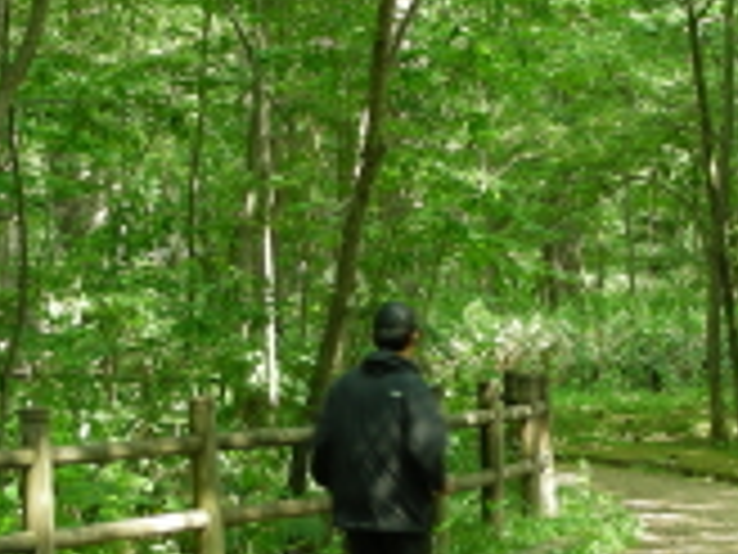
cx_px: 472
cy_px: 374
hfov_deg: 14.7
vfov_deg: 11.1
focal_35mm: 134
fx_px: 2857
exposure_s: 1/34.4
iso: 76
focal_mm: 10.5
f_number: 3.5
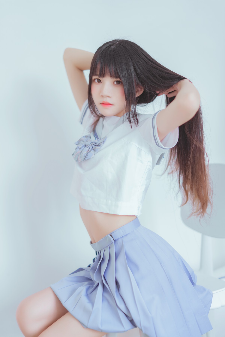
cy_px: 168
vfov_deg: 39.6
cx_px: 112
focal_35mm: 50
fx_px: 469
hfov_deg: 27.0
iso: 125
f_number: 1.4
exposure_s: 1/80
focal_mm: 50
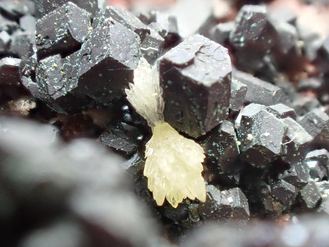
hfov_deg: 19.1
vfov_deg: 14.4
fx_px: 979
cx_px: 162
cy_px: 125
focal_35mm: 103
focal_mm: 18
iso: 800
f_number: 6.3
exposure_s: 1/160
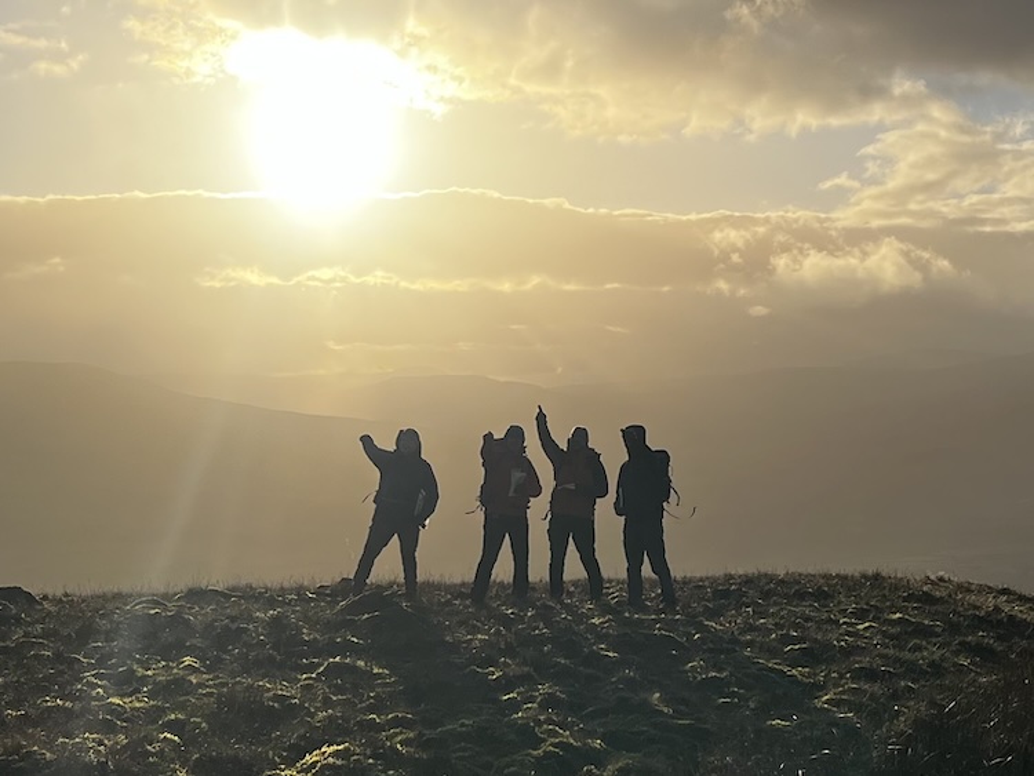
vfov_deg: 53.1
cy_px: 388
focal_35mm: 26
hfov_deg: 67.3
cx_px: 517
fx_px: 777
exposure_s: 1/8403
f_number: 1.6
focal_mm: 5.1
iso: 50
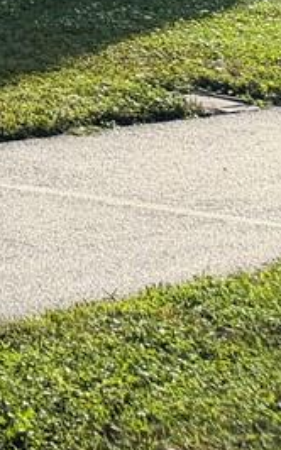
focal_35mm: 153
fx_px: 1877
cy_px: -553
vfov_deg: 11.7
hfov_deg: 6.6
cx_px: -873
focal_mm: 6.76
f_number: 1.78
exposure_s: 1/4975
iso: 100
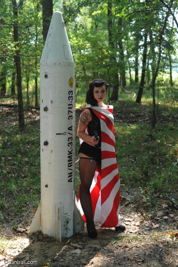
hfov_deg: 27.0
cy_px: 134
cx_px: 89
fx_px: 371
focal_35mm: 50
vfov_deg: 39.6
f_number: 5.6
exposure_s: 1/100
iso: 200
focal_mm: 50
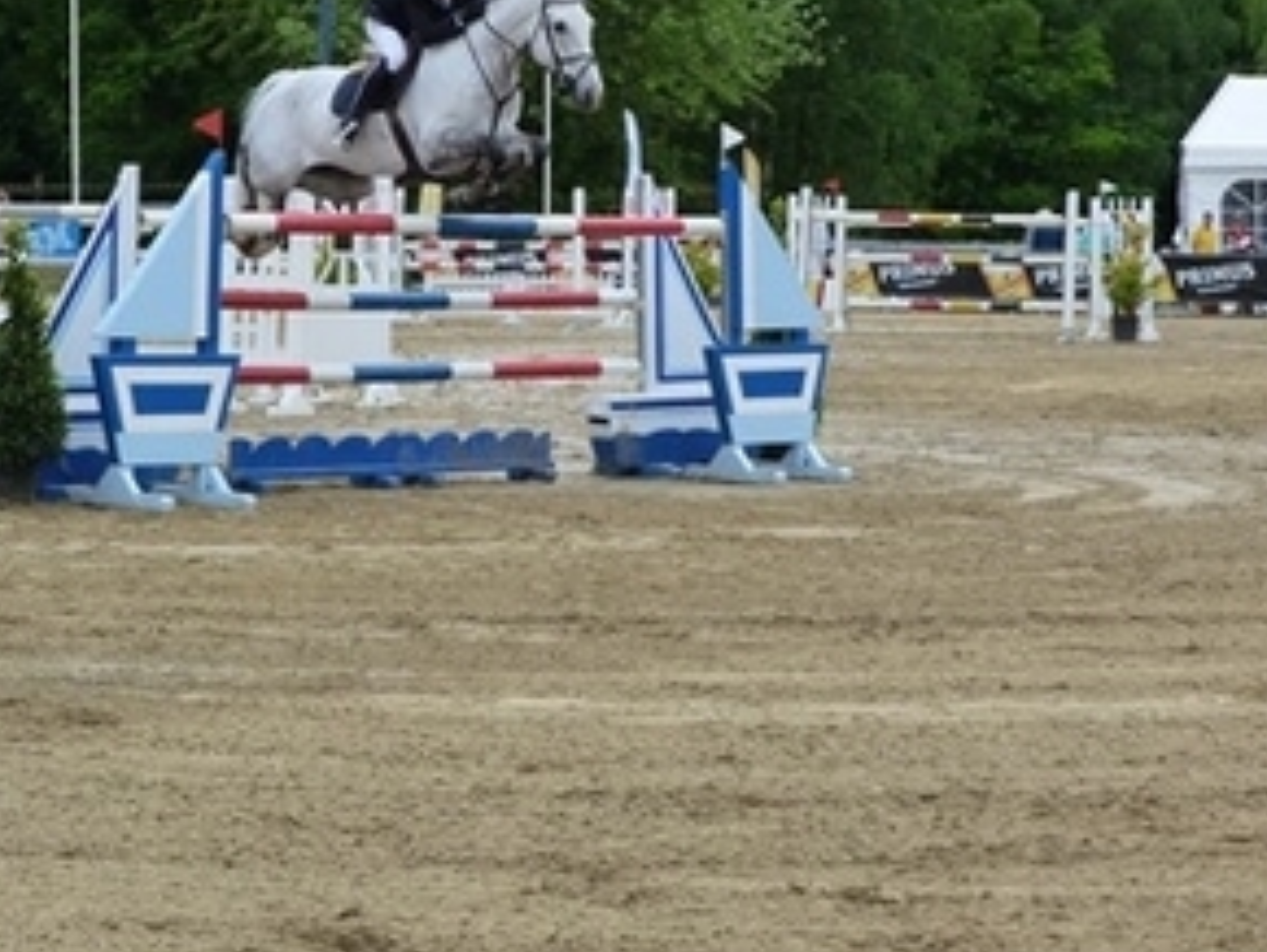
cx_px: 415
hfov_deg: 16.4
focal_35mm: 120
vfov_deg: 12.3
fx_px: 4396
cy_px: 87
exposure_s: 1/320
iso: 125
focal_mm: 10.5
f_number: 4
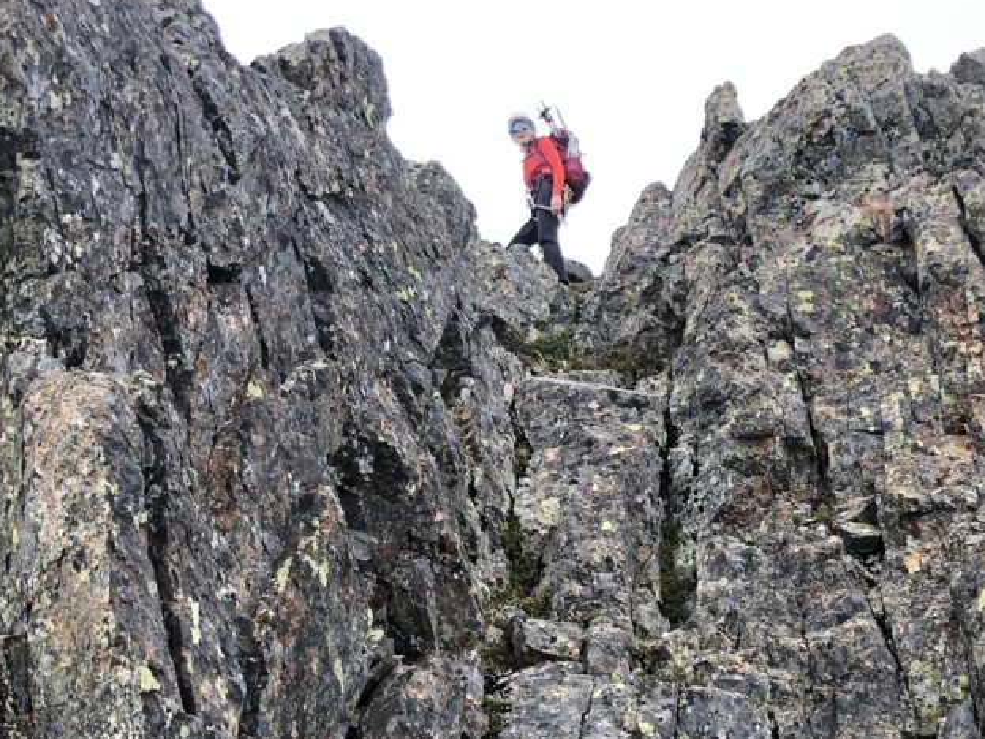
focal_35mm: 46
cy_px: 546
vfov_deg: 31.0
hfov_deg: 40.9
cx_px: 620
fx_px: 1309
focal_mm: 3.99
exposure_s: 1/147
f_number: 1.8
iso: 20
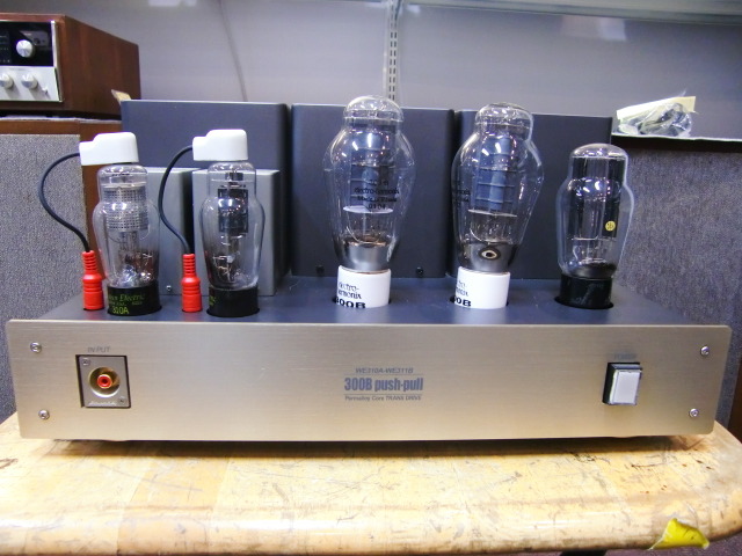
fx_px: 600
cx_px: 371
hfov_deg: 63.4
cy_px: 278
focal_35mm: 28
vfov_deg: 49.7
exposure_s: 1/25
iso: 400
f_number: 2.6
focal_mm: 4.9
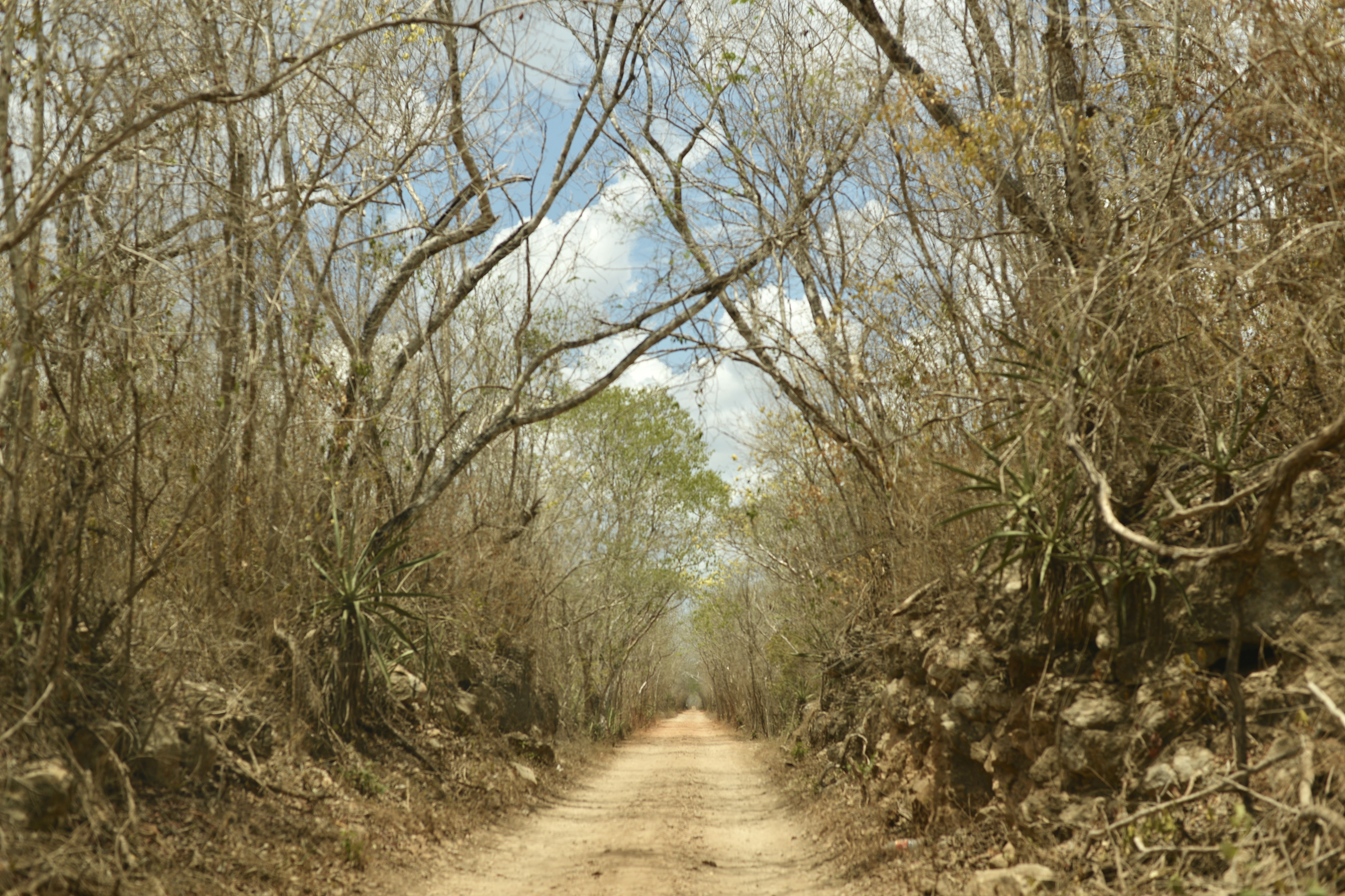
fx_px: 1905
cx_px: 683
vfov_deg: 26.5
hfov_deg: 38.9
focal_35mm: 51
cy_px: 456
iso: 100
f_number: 1.8
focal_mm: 50
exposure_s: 1/2000
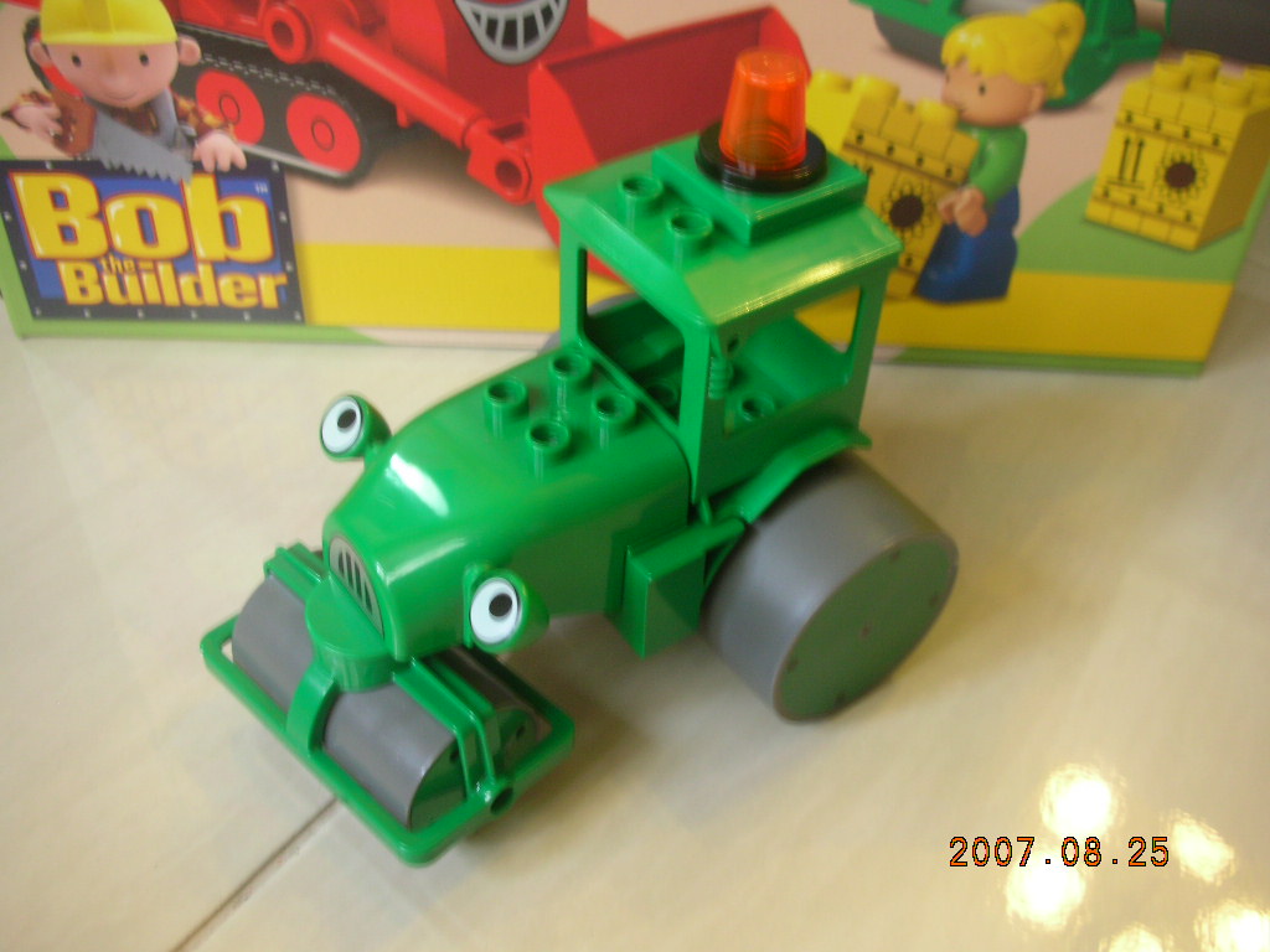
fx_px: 1284
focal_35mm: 35
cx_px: 635
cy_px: 476
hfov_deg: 52.6
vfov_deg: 40.7
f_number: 3
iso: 50
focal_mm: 5.8
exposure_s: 1/4
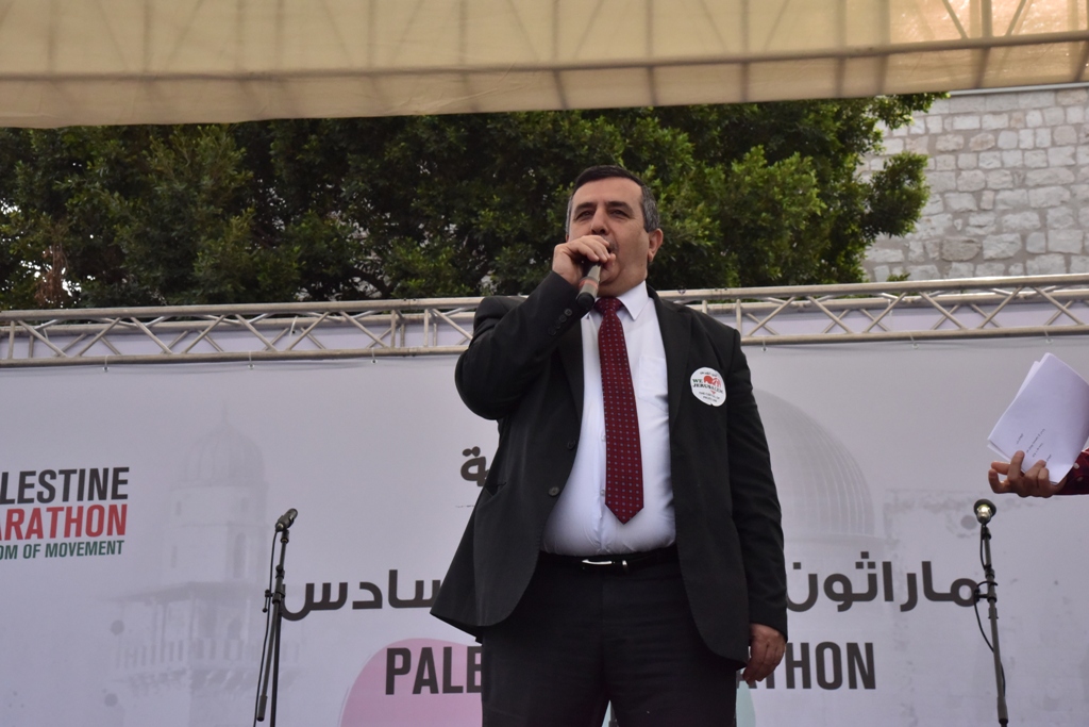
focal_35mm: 65
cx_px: 544
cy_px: 364
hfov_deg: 31.0
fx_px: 1966
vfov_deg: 20.9
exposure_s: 1/1000
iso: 2500
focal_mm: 65
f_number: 16
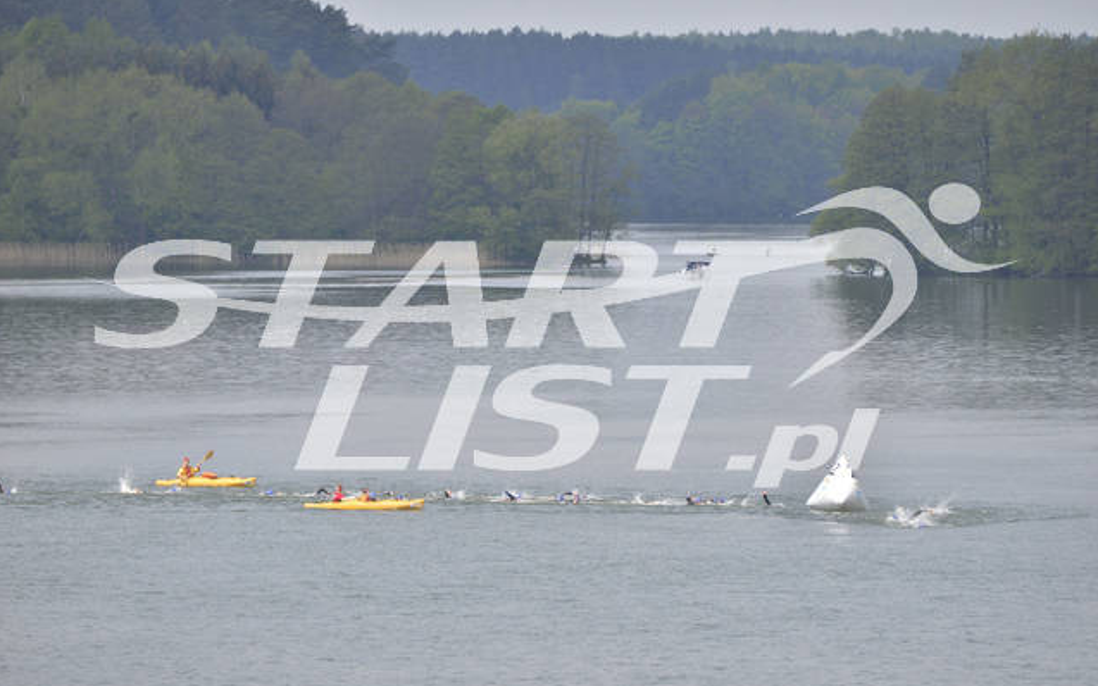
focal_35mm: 410
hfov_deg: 5.1
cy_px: 335
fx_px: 12268
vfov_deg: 3.2
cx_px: 548
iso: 400
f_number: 8
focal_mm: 400
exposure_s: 1/2000
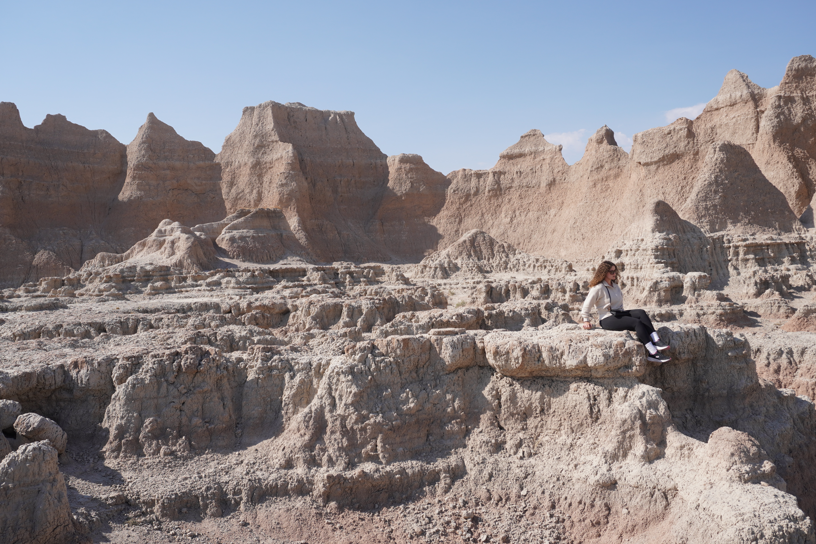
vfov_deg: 40.5
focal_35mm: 33
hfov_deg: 57.9
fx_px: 737
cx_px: 403
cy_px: 279
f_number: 8
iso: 100
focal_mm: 21
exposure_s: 1/320
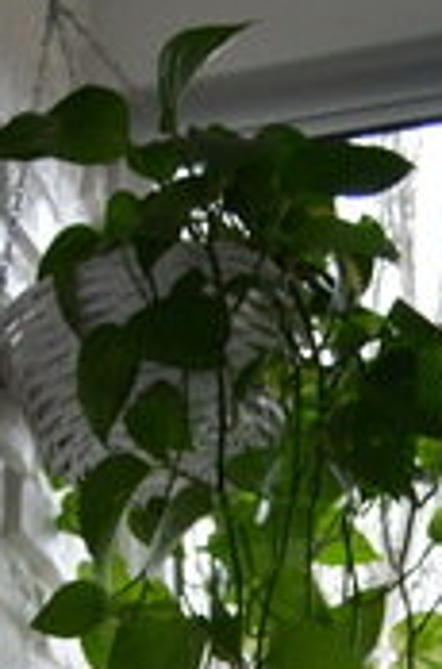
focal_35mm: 145
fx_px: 2686
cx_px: -231
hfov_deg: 9.2
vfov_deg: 12.0
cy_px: 1507
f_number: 5.6
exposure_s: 1/125
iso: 400
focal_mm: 18
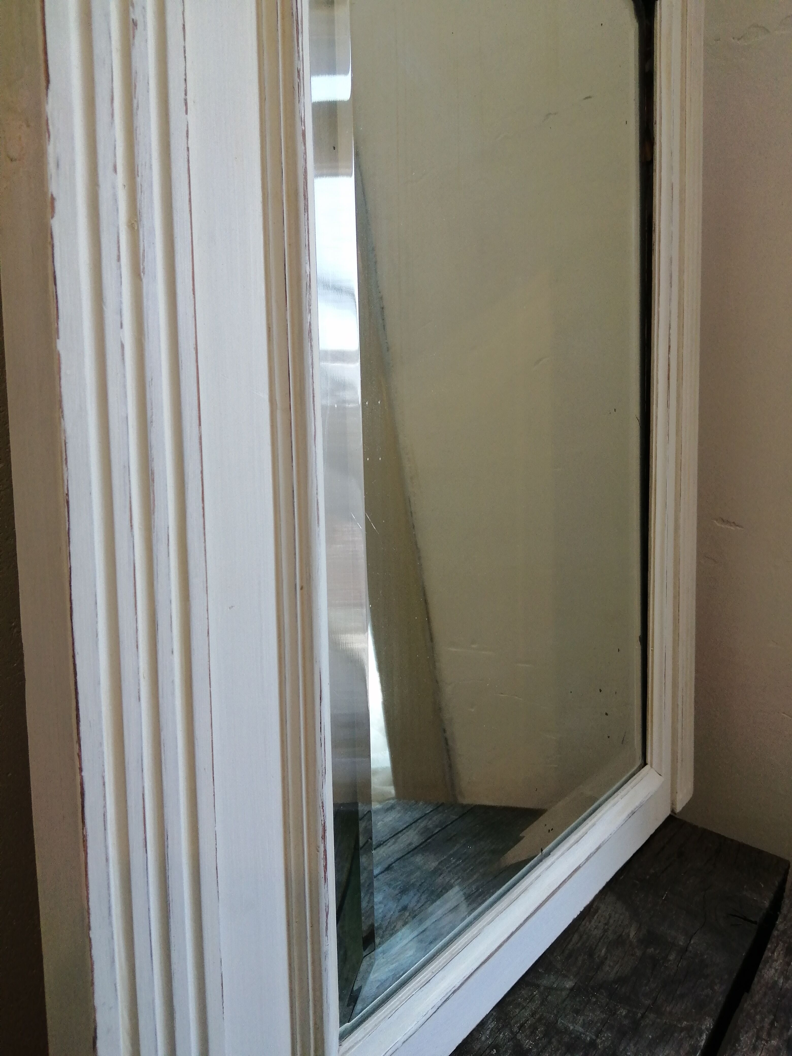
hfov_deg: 53.1
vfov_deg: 67.3
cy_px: 528
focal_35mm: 26
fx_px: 793
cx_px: 396
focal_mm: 3.46
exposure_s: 1/33.3
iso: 64
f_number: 1.8
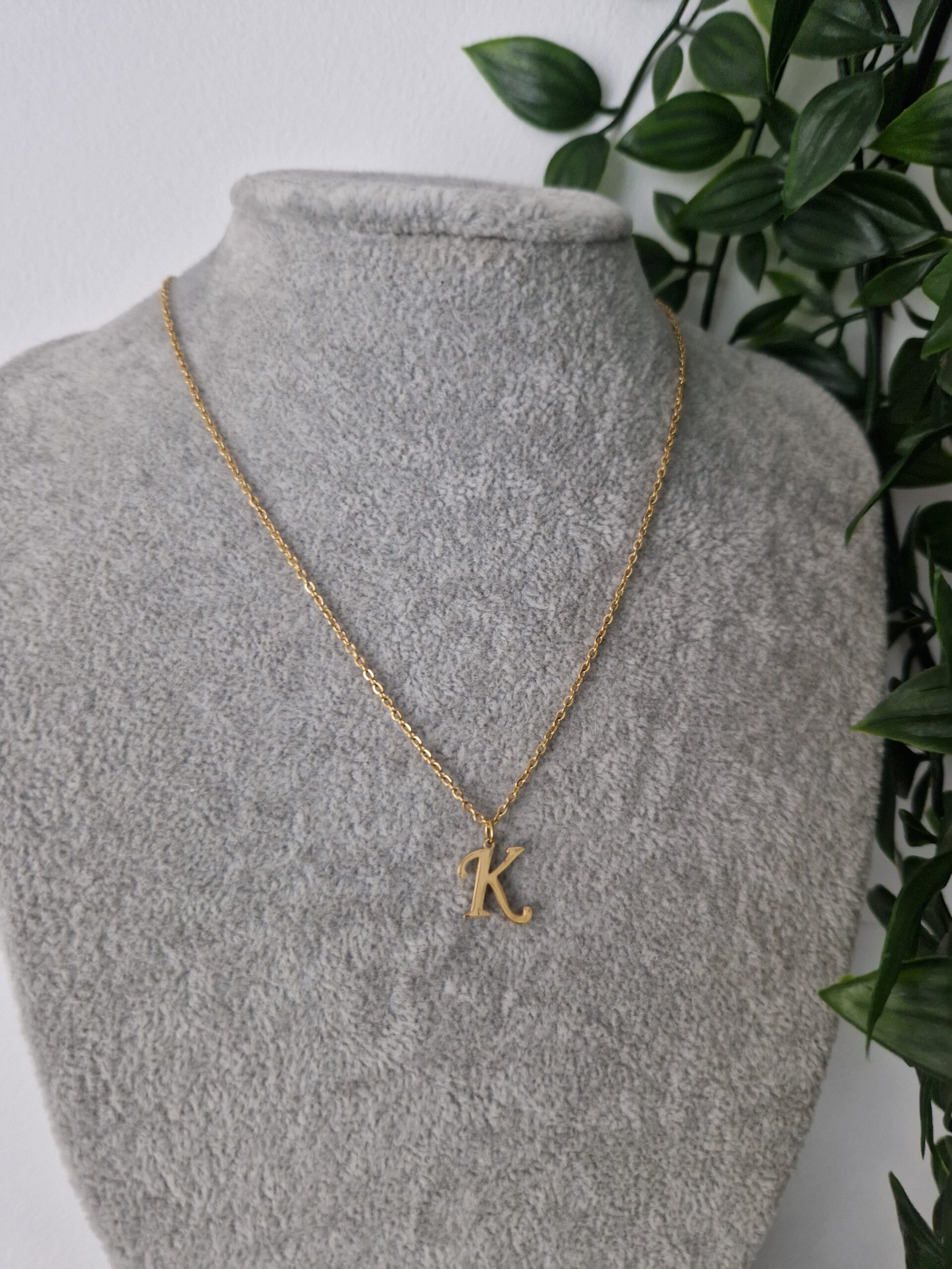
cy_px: 634
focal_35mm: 23
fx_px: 843
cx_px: 476
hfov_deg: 58.9
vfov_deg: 73.9
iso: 640
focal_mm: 5.4
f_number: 1.8
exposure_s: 1/33
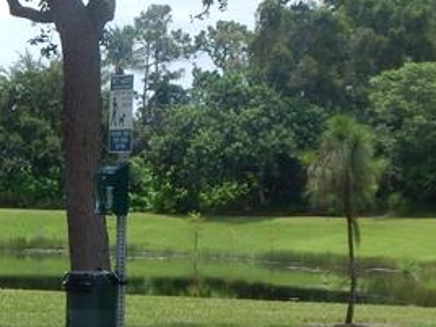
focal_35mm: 164
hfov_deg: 12.0
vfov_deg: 9.0
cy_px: -42
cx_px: 111
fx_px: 2066
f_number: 3.6
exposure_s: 1/1500
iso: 125
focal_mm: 7.7
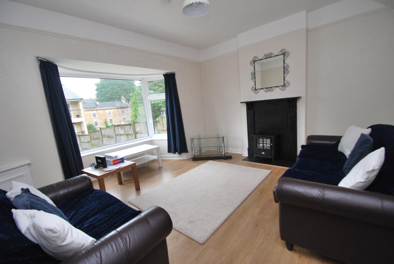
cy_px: 132
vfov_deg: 77.6
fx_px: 164
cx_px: 197
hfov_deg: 100.3
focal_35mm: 15
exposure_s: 1/50
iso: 200
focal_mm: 10
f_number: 3.5
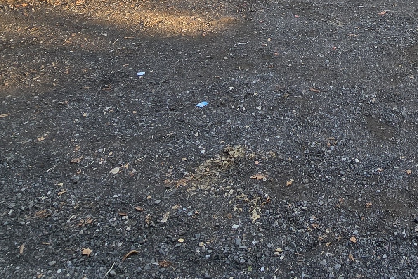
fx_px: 476
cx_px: 399
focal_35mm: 41
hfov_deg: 42.2
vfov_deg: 24.8
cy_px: -144
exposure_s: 1/125
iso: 50
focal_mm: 2.2
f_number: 2.2
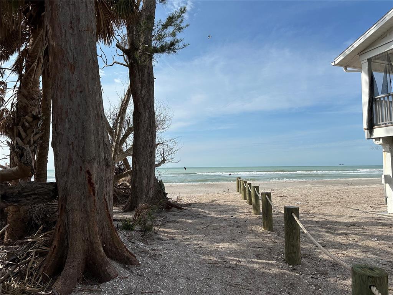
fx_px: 272
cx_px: 196
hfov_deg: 71.6
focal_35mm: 24
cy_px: 148
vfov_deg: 56.8
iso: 80
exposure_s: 1/8197
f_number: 1.78
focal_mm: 6.86
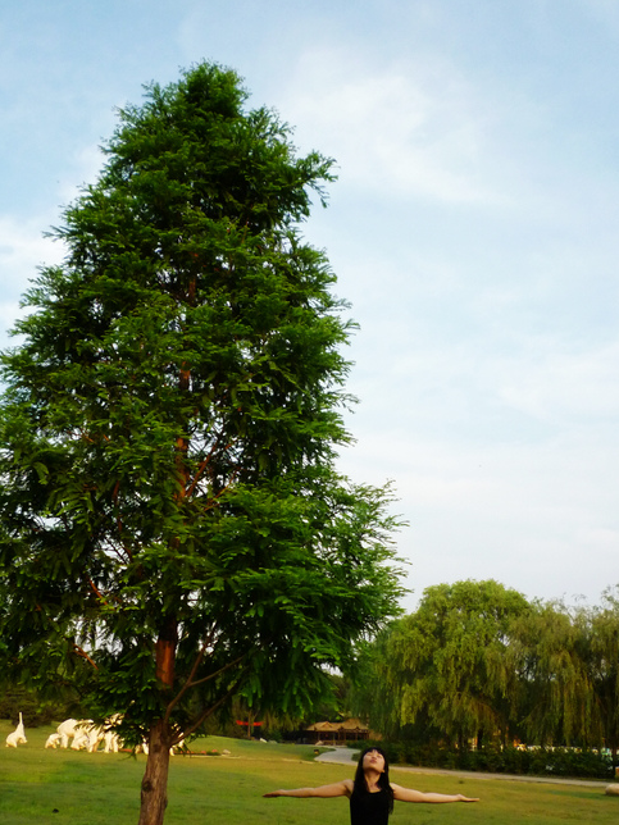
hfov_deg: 39.6
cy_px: 480
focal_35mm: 36
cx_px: 279
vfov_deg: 51.1
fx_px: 858
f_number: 3.3
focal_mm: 5.2
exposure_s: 1/500
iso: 320
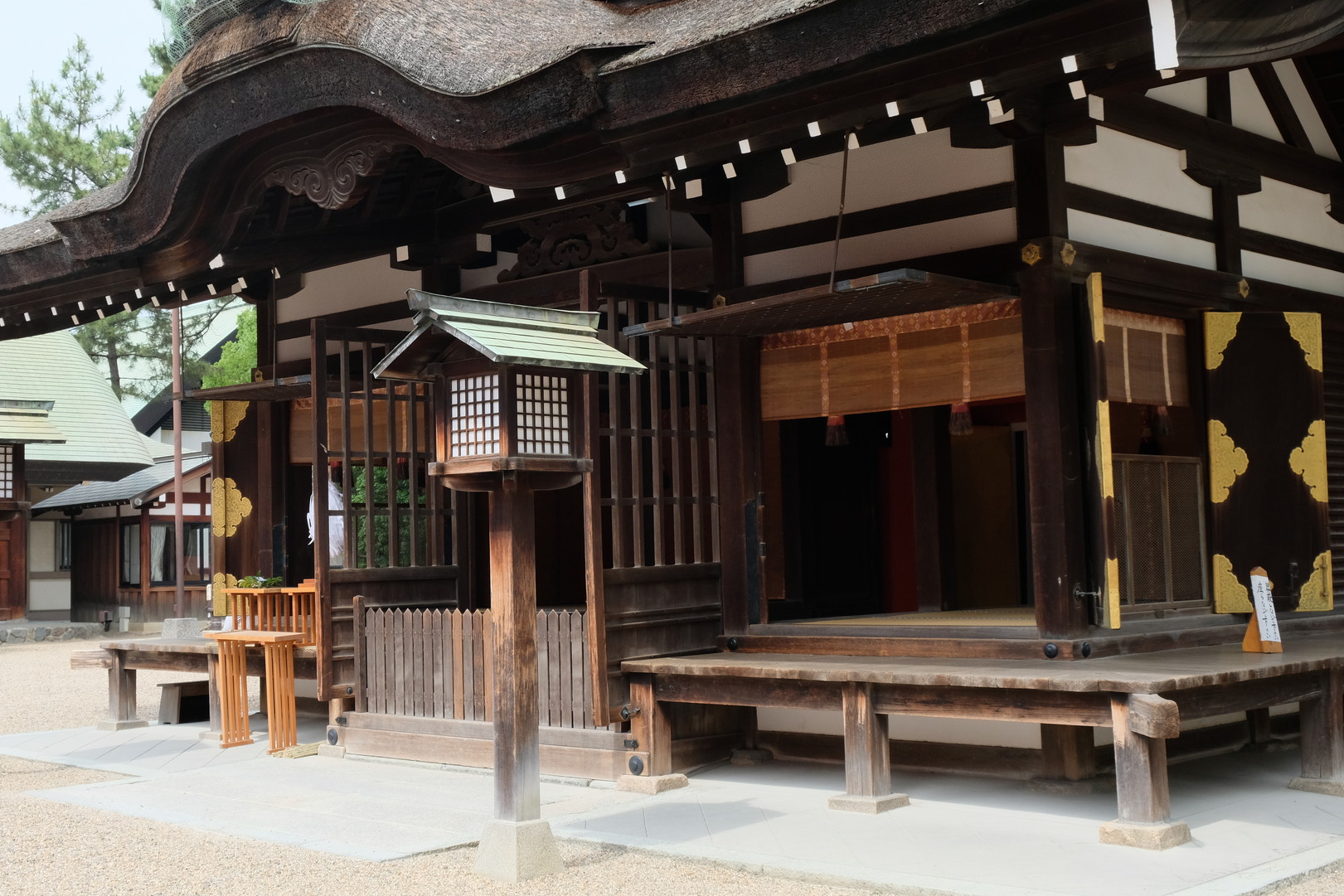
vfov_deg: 29.8
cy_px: 375
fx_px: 1680
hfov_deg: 43.4
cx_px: 551
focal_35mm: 45
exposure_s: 1/300
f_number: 9
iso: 800
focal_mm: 25.4
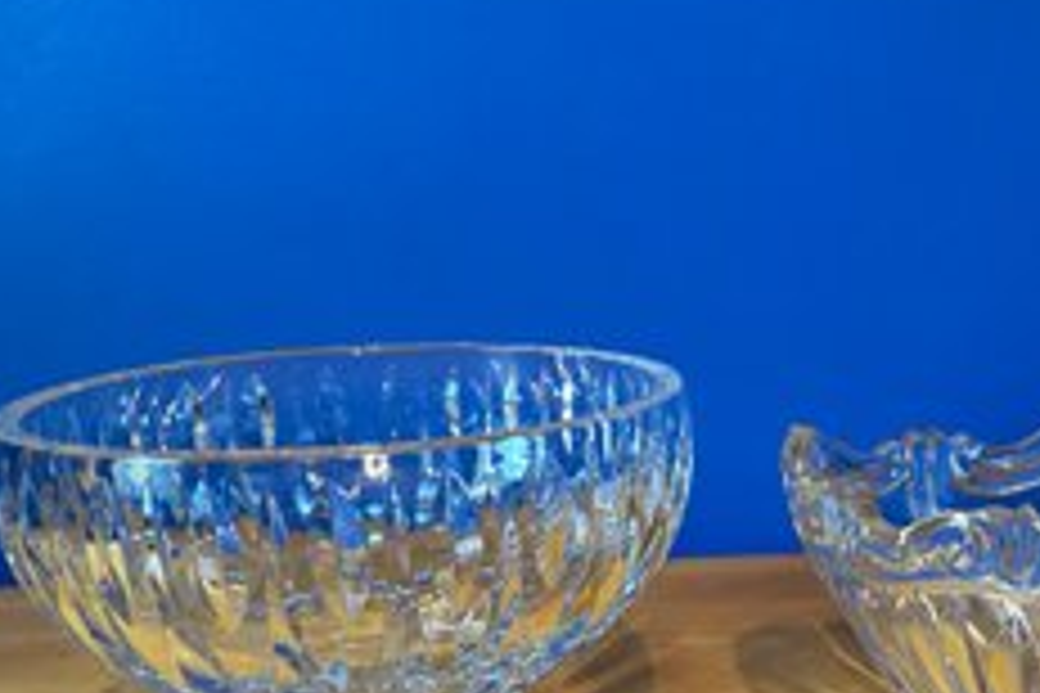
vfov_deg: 35.2
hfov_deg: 51.0
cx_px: 687
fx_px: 1069
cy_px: 511
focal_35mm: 37
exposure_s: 1/60
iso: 500
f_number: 1.78
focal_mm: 6.86
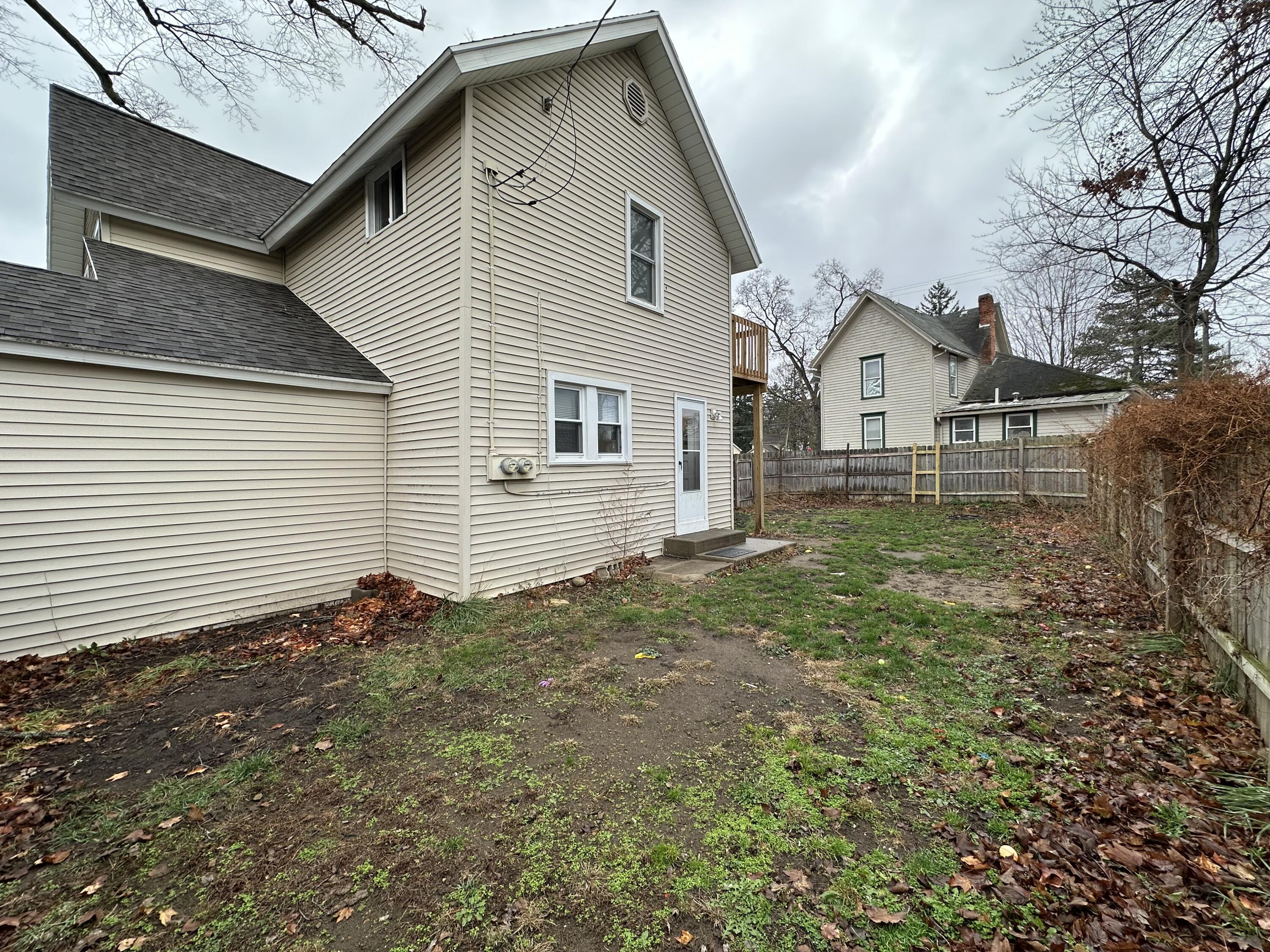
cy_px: 476
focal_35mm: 14
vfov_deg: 85.7
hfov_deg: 102.1
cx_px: 635
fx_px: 514
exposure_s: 1/193
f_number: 2.2
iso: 40
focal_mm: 2.22
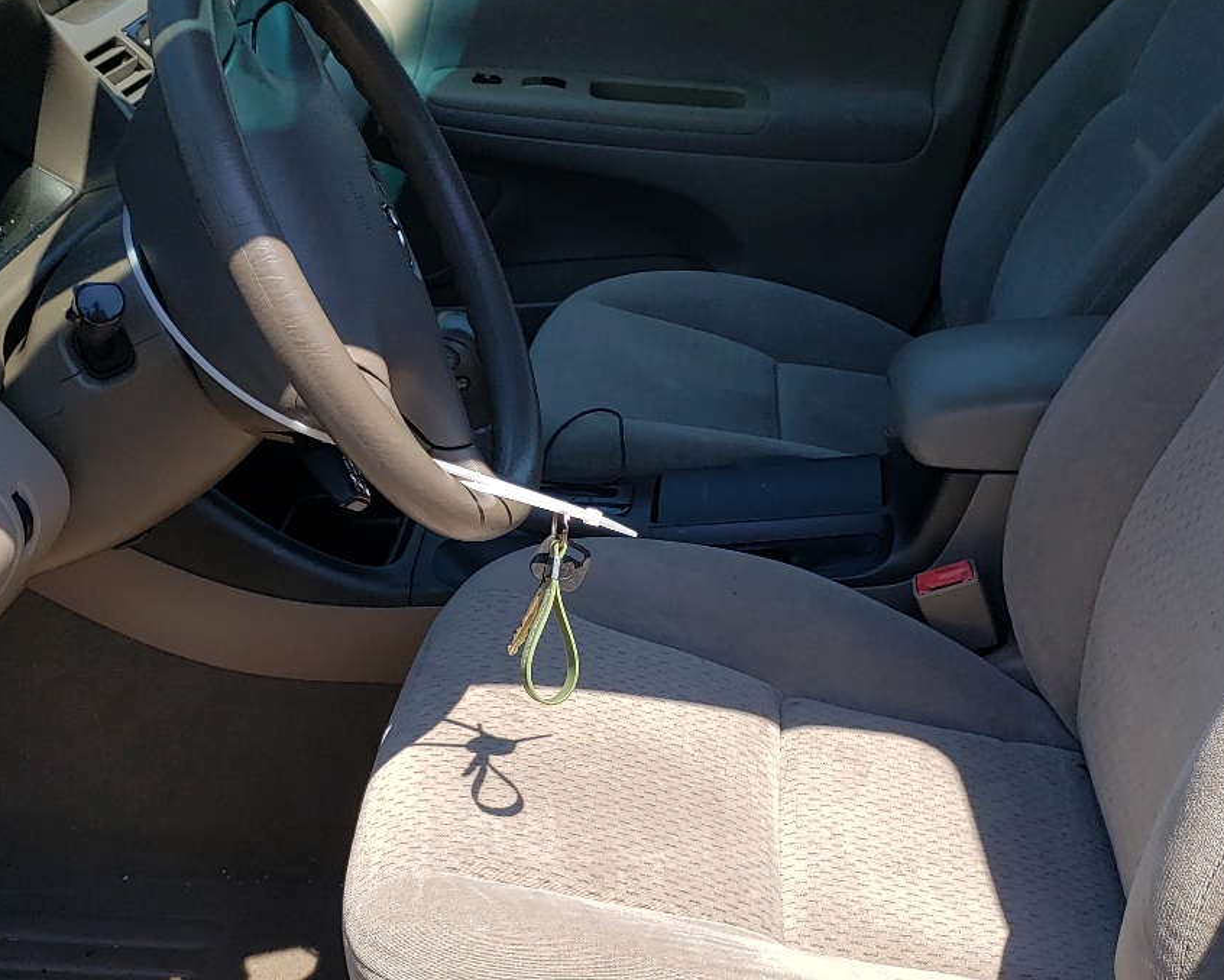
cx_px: 598
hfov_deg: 38.8
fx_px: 1739
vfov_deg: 31.4
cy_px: 598
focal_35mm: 48
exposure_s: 1/2000
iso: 50
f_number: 1.5
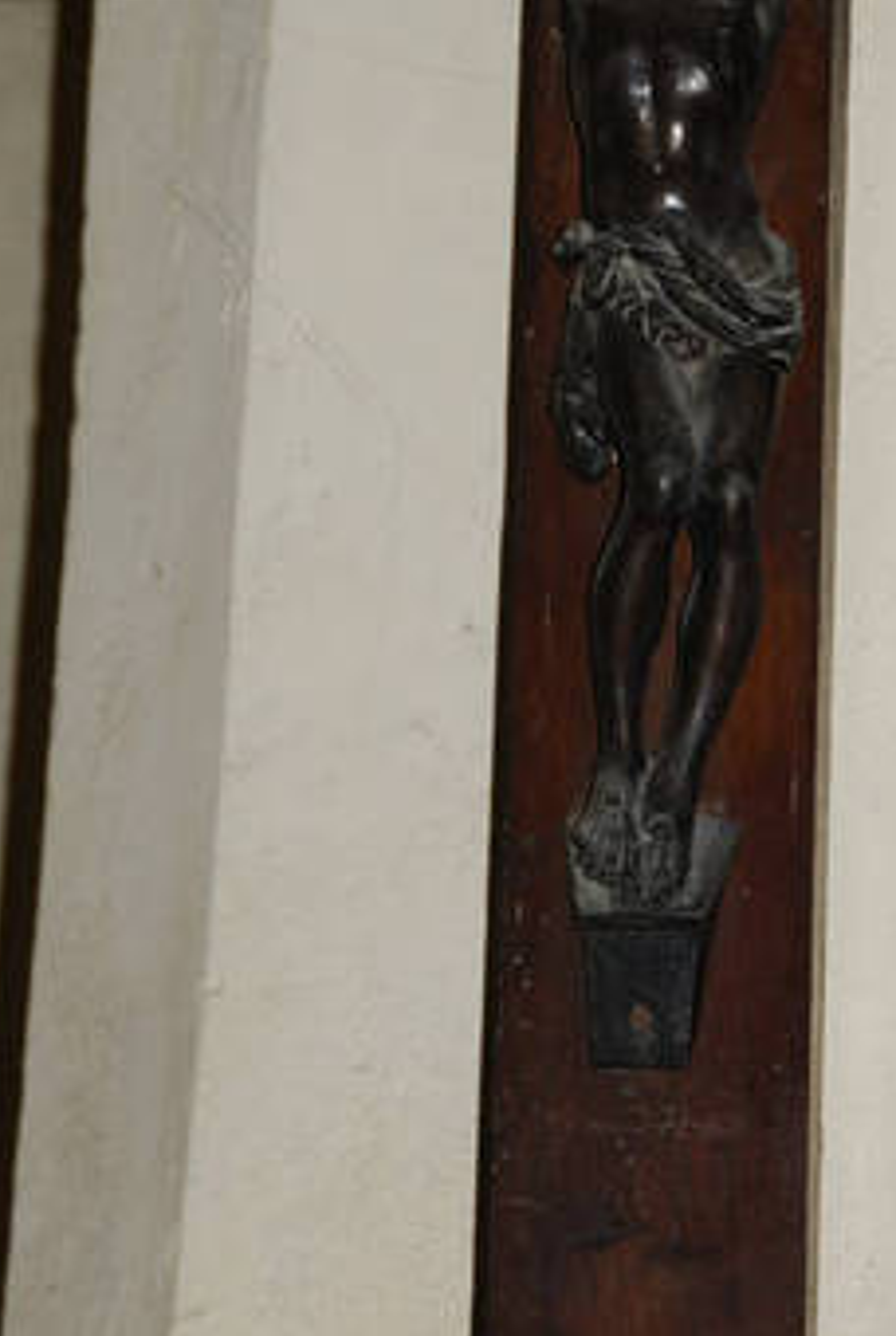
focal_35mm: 216
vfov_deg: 9.5
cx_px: 668
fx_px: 8031
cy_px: 303
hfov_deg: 6.4
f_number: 5
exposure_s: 1/60
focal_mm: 70
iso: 100
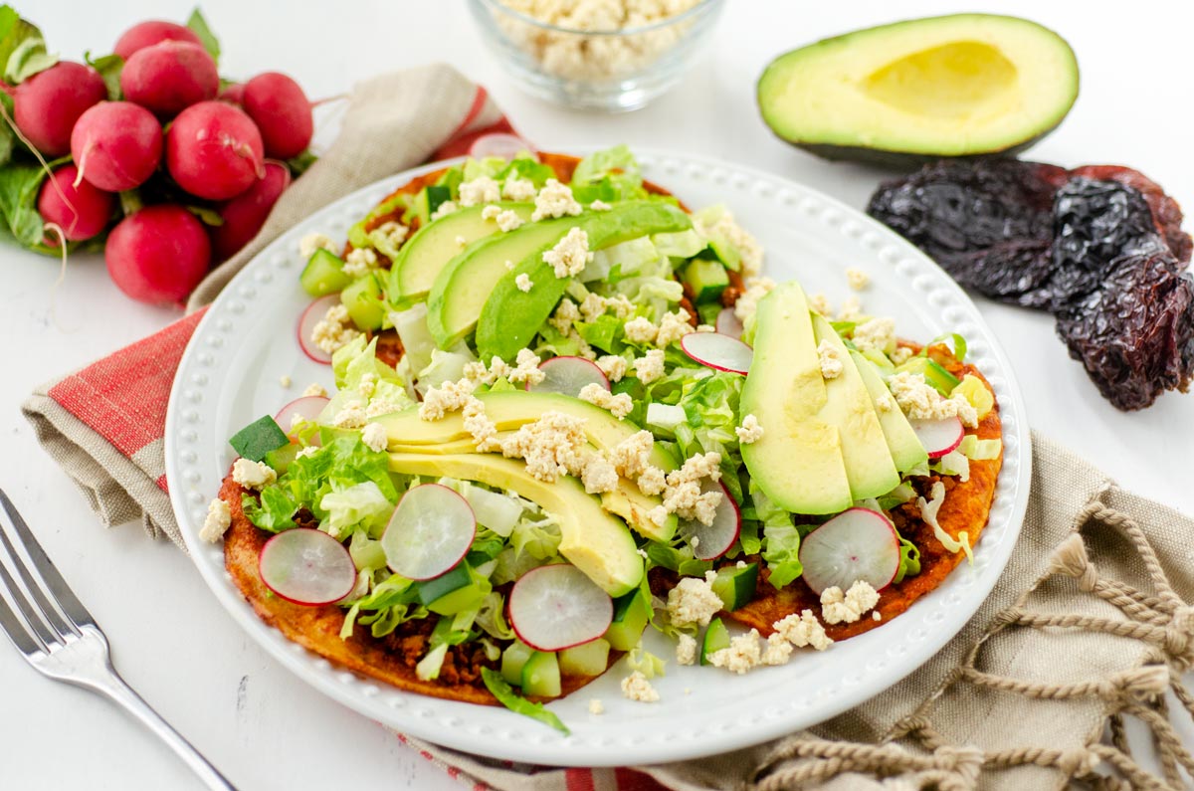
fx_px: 2979
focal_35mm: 90
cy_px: 396
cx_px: 597
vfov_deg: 15.1
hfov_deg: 22.7
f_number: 3.5
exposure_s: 1/250
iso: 500
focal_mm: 60
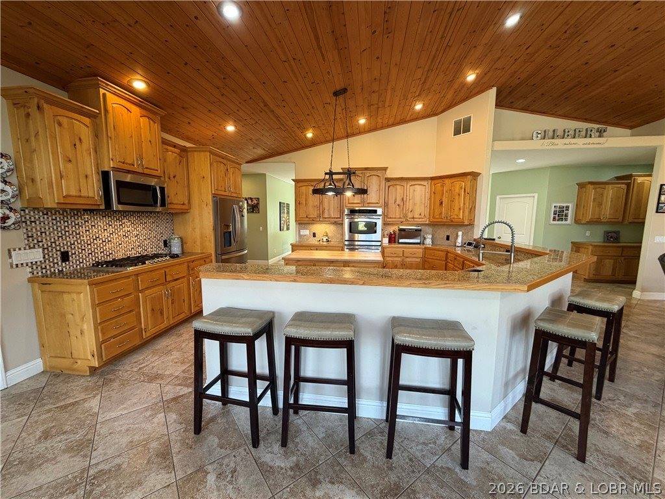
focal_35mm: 14
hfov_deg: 102.1
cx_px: 332
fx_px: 269
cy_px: 250
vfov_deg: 85.7
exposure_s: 1/60
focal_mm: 2.22
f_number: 2.2
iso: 160
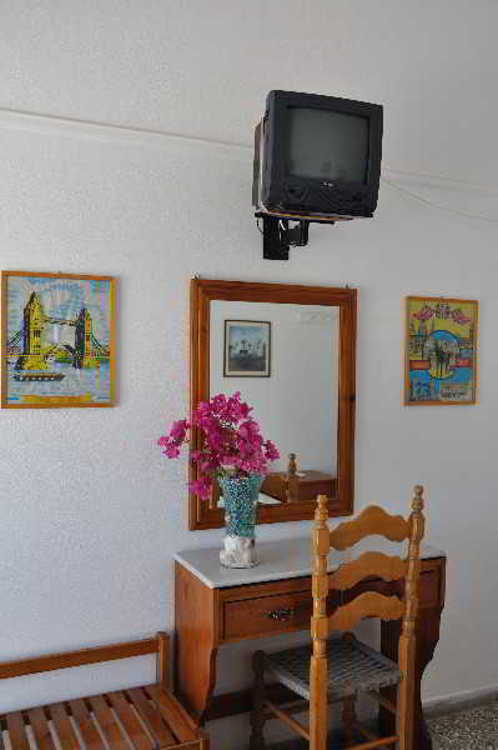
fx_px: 686
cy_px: 375
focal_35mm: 33
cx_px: 249
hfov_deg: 39.9
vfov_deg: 57.3
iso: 200
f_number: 5
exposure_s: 1/100
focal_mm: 22
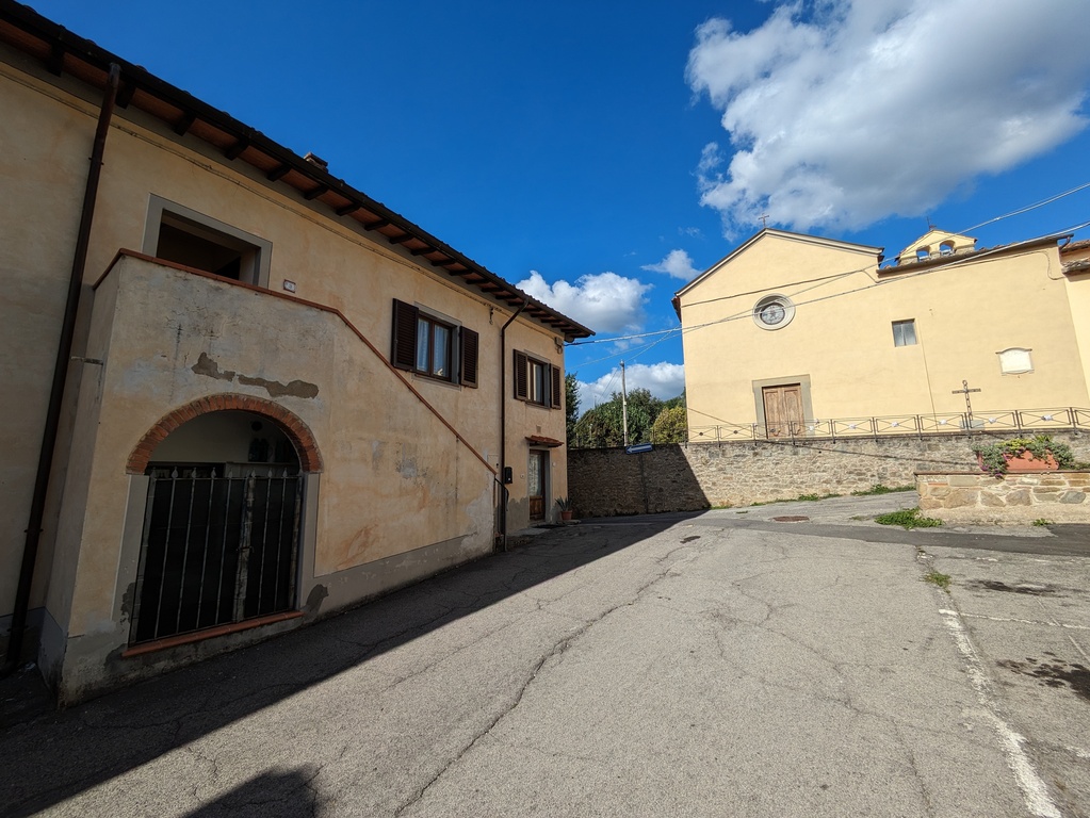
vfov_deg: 85.7
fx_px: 441
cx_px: 545
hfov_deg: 102.0
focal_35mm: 14
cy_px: 409
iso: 48
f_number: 2.2
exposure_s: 1/2188
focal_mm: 1.83
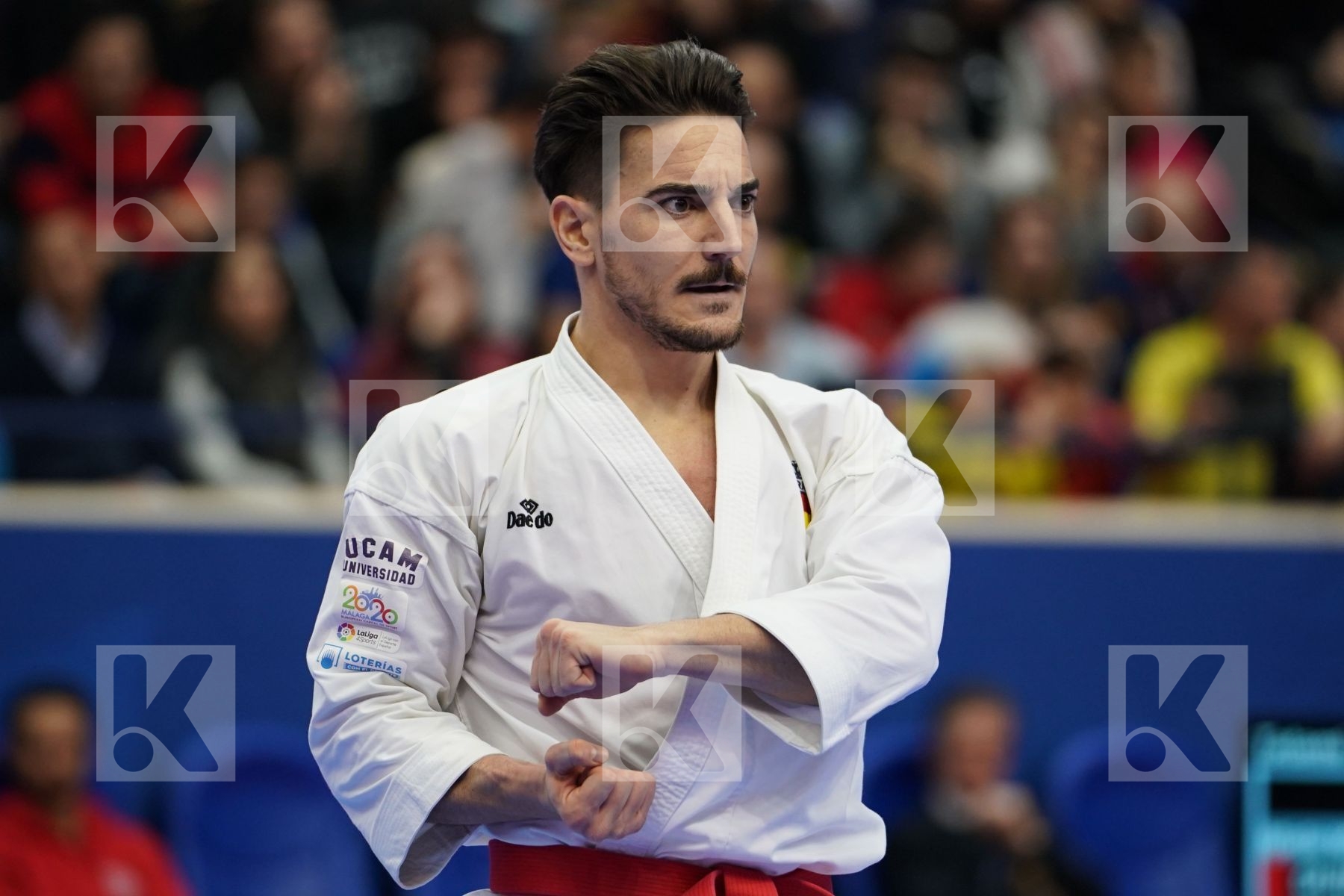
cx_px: 672
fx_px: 10900
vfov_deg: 4.7
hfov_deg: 7.1
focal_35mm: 292
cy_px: 448
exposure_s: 1/500
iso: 1250
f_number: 2.8
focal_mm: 195
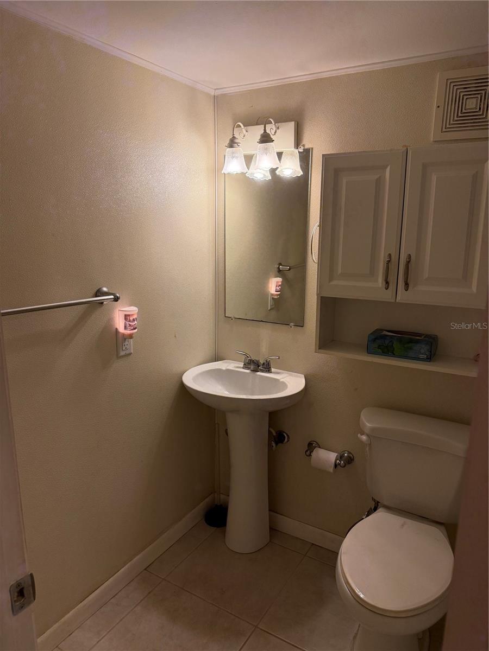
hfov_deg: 56.8
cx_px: 244
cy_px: 326
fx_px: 452
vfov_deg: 71.6
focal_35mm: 24
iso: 200
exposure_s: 1/199
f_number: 1.78
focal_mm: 6.76
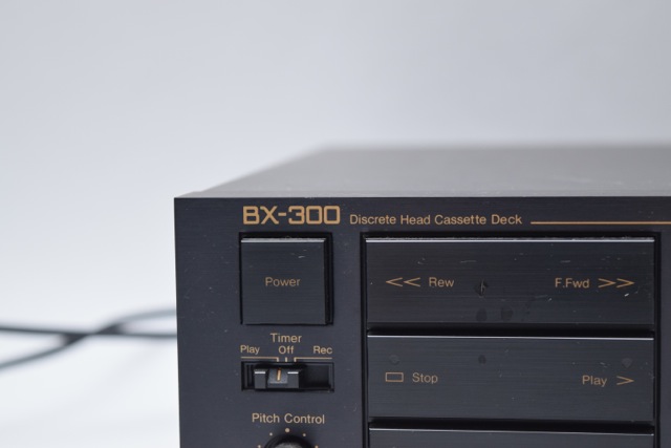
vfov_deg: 16.6
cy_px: 224
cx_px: 336
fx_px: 1538
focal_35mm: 82
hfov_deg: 24.6
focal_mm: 55
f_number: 5.6
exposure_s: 1/125
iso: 800
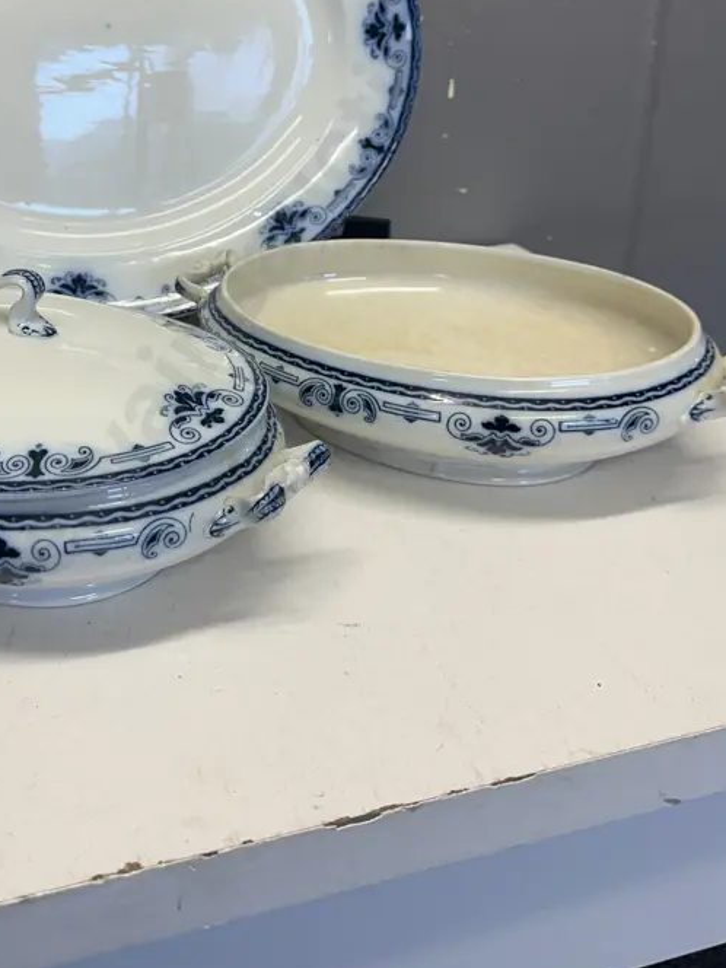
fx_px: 1035
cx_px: 226
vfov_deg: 49.2
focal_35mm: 37
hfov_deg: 38.1
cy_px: 312
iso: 64
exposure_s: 1/100
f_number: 1.78
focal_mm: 6.86
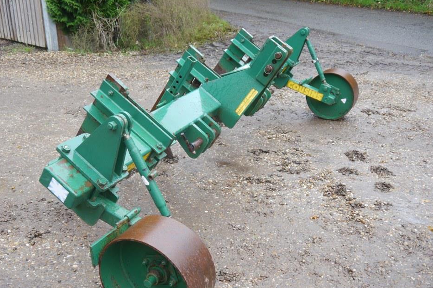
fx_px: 493
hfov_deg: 47.4
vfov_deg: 32.6
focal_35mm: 41
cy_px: 167
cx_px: 201
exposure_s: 1/60
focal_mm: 18
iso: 200
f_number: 4
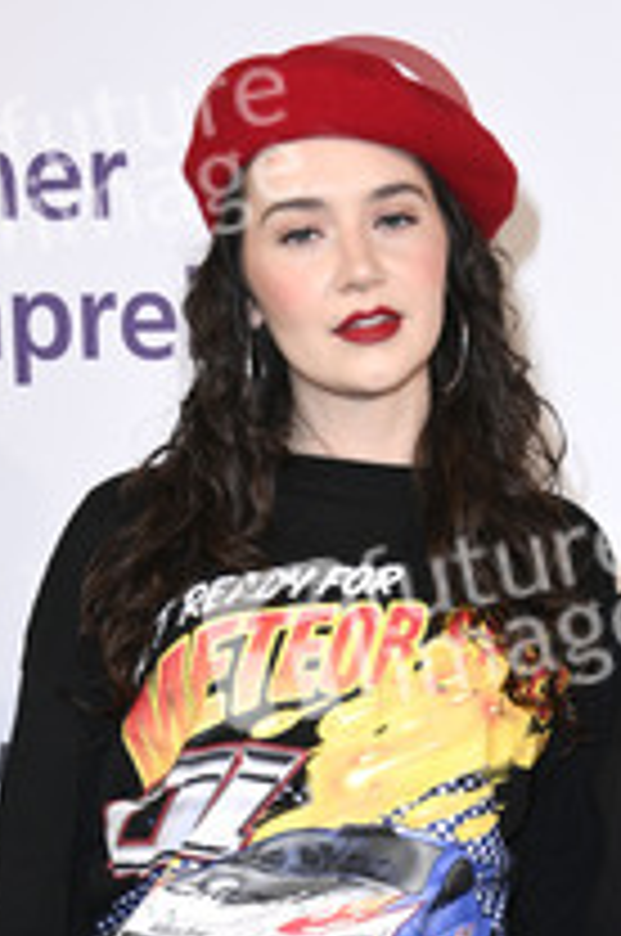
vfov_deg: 16.2
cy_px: 850
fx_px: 3245
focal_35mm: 125
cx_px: 562
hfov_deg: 10.9
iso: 800
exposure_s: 1/250
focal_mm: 65
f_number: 5.6
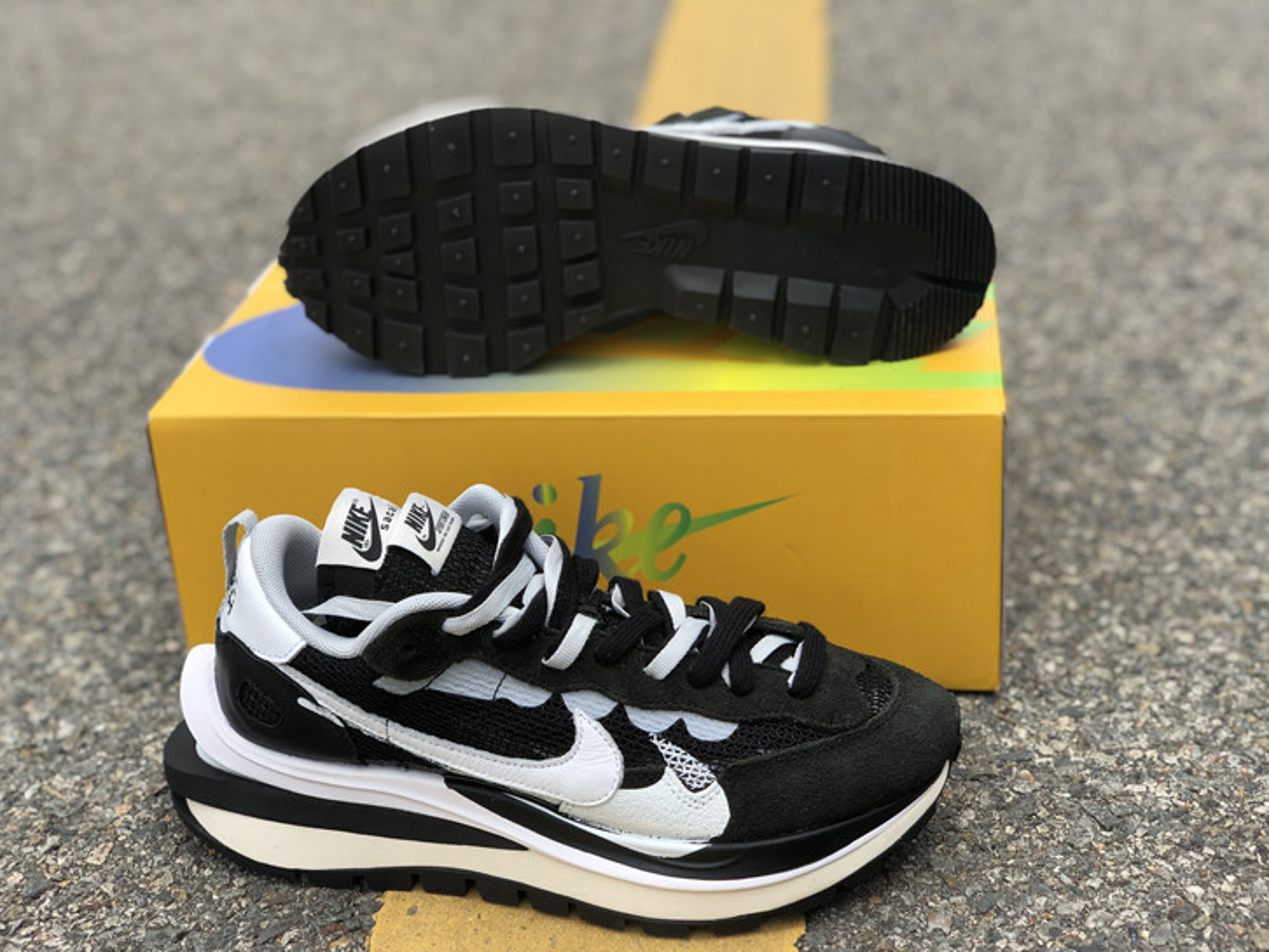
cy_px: 479
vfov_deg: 27.5
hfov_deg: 36.2
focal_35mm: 53
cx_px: 641
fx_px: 1944
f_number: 2.4
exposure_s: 1/592
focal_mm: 6
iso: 16
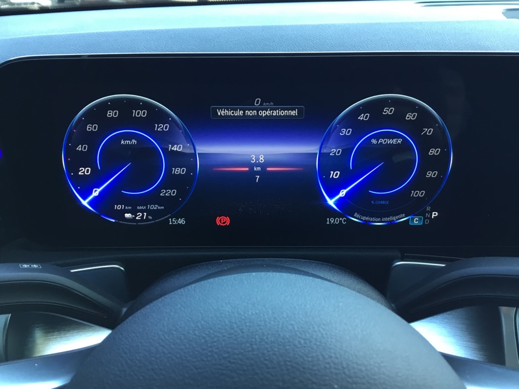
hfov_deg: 58.4
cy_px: 194
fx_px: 465
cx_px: 260
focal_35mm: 31
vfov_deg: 45.4
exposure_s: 1/33
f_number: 2.4
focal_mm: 3.3
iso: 40
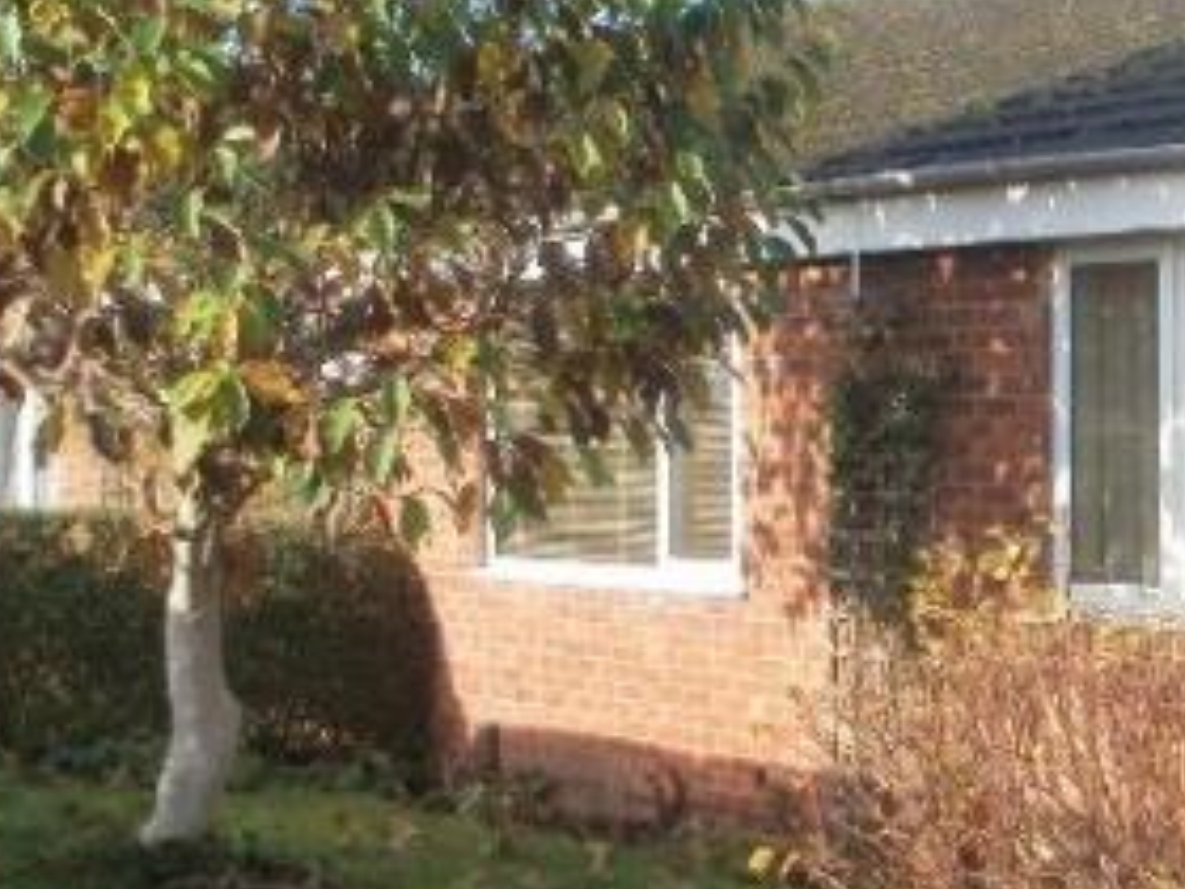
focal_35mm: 75
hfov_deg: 24.8
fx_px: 2567
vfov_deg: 19.6
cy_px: 294
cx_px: 1170
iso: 100
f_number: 5.6
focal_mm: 6.3
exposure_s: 1/125
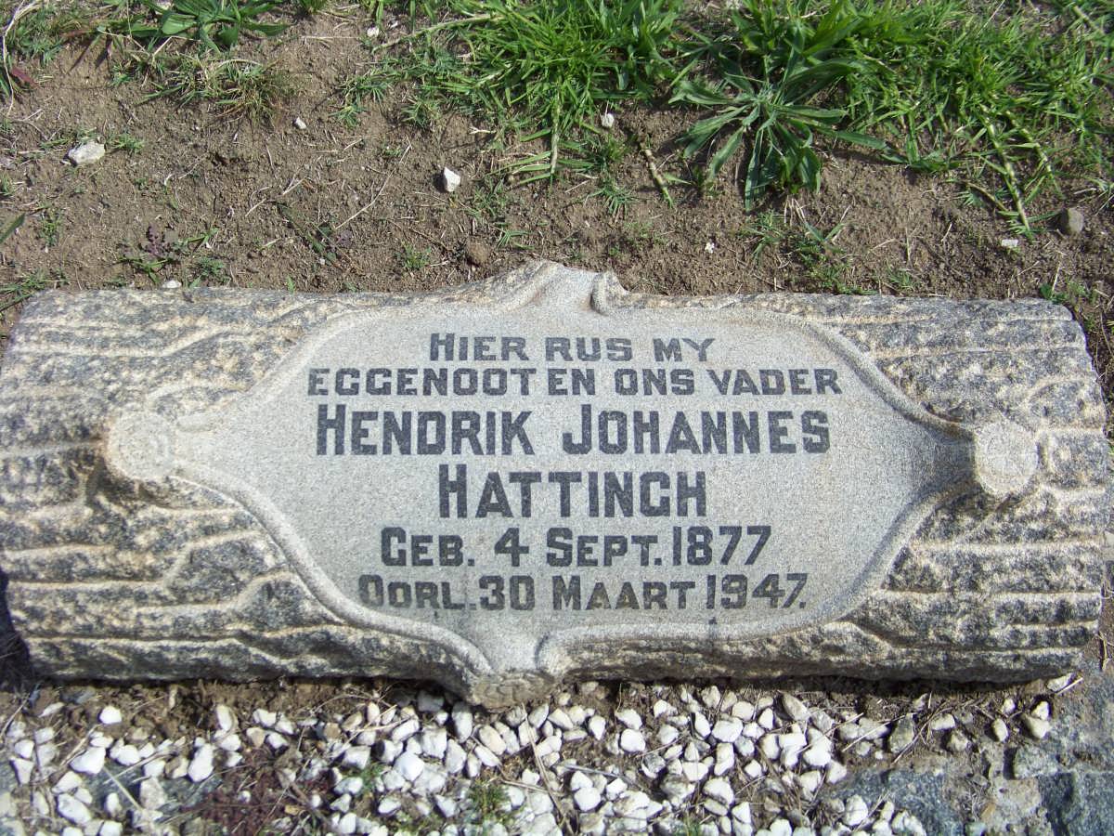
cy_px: 418
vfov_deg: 29.7
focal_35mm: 49
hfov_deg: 38.9
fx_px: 1577
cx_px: 557
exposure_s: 1/800
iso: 64
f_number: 2.8
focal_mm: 7.6
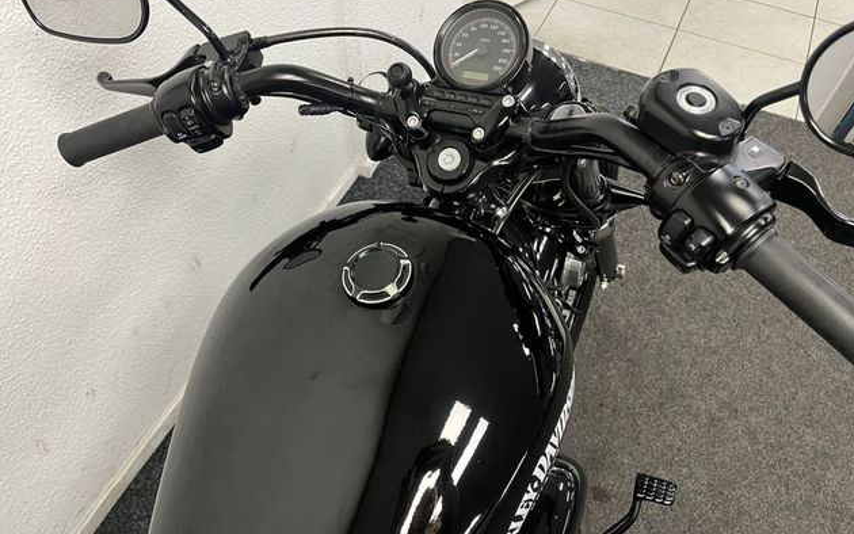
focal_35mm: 28
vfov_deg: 44.6
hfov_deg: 66.5
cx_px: 423
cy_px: 263
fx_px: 652
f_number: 1.6
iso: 160
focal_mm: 5.1
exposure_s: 1/50
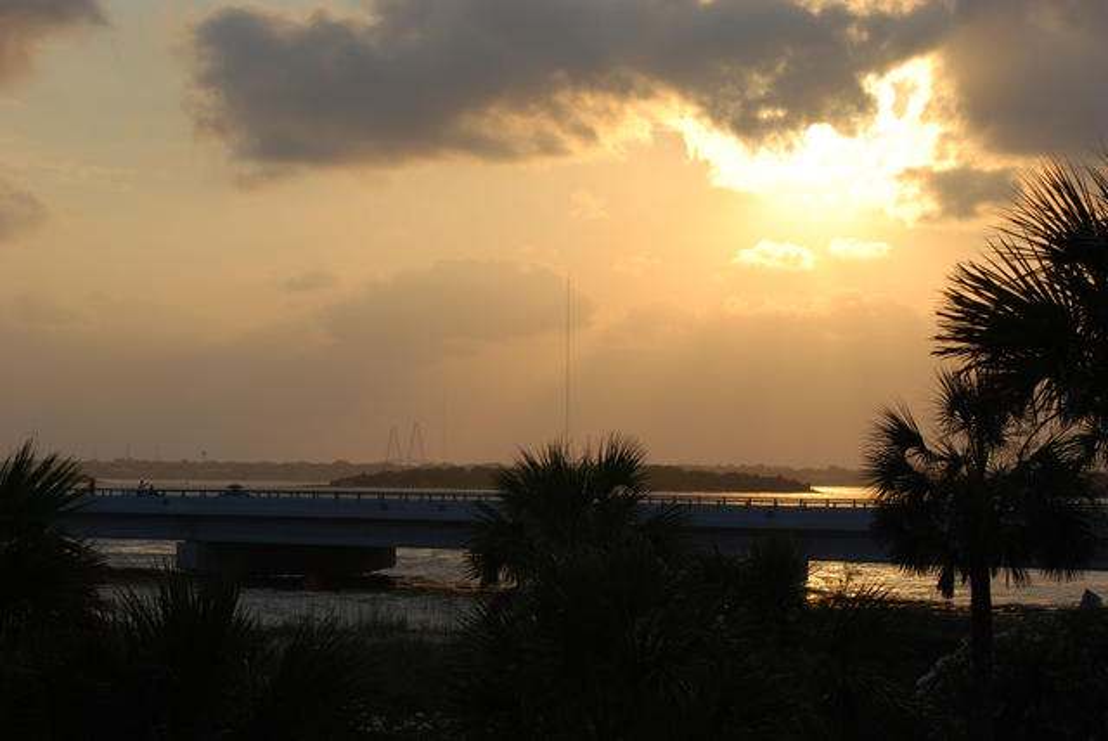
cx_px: 554
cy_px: 370
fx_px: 3235
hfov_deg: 19.4
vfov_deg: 13.1
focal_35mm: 105
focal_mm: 70
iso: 110
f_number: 10
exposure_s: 1/250
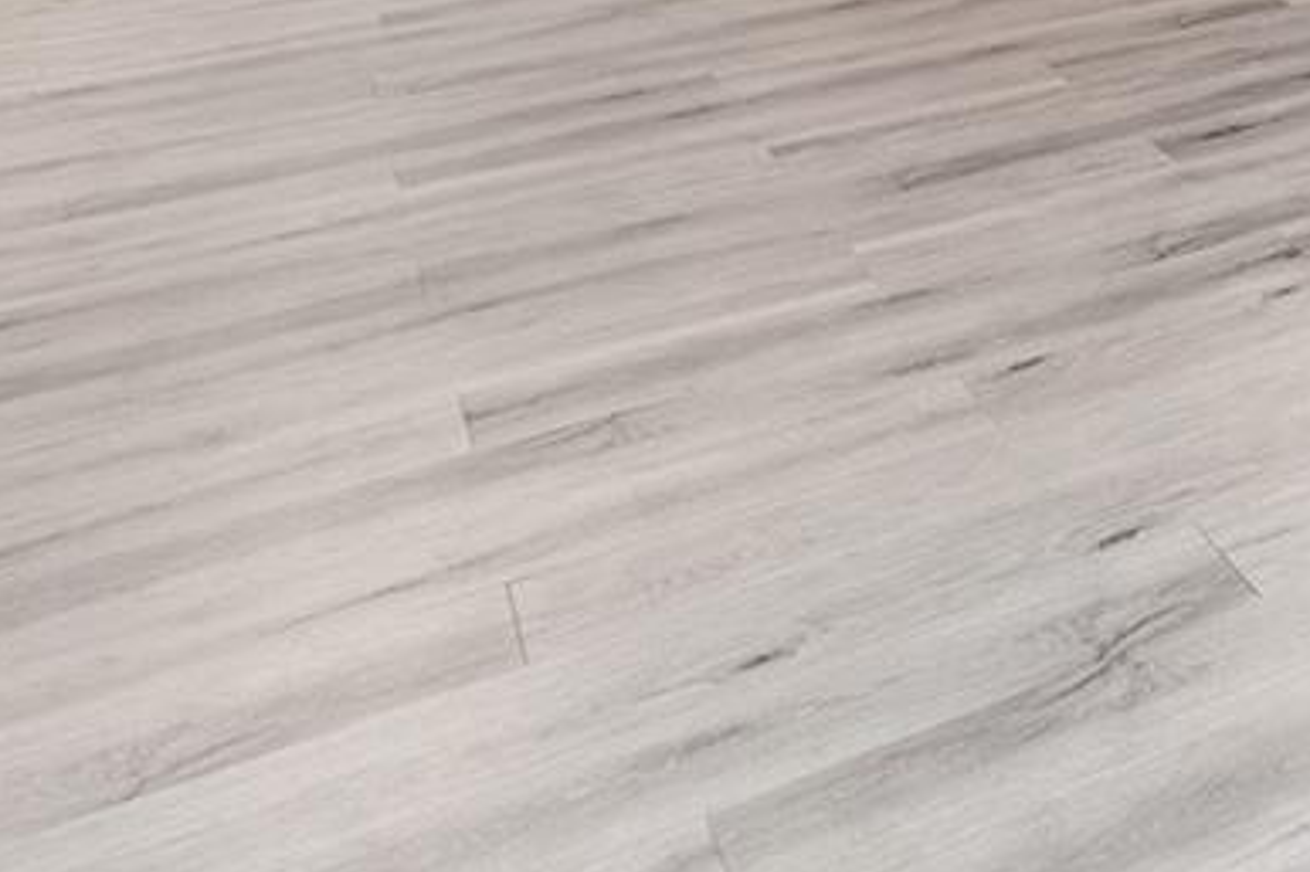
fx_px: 2110
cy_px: -567
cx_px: 2267
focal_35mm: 58
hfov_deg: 22.7
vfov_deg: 19.3
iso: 250
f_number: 9
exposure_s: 1/5
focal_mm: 14
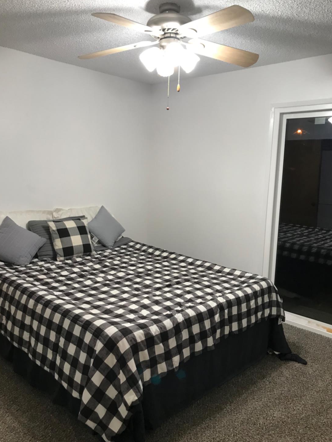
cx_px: 164
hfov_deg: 48.2
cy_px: 223
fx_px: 371
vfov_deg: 61.7
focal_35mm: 29
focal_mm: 3.99
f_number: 1.8
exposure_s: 1/24
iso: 40
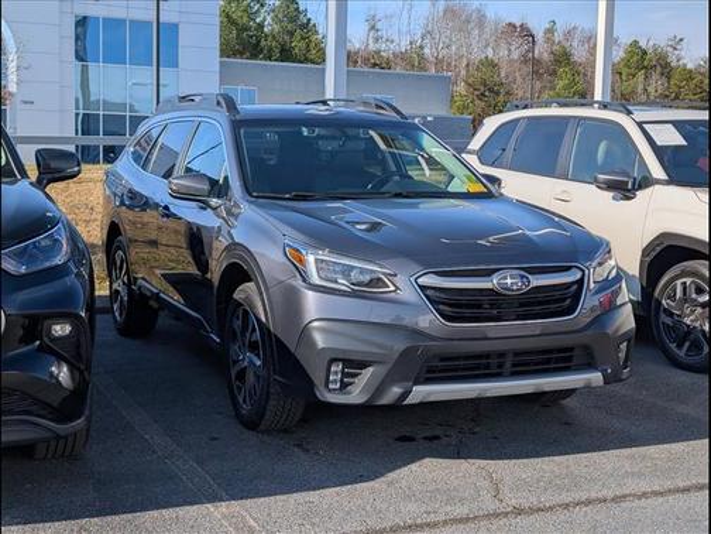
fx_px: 1006
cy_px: 267
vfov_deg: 29.7
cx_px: 356
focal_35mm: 49
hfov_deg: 38.9
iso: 22
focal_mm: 6.9
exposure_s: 1/1667
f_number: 1.68
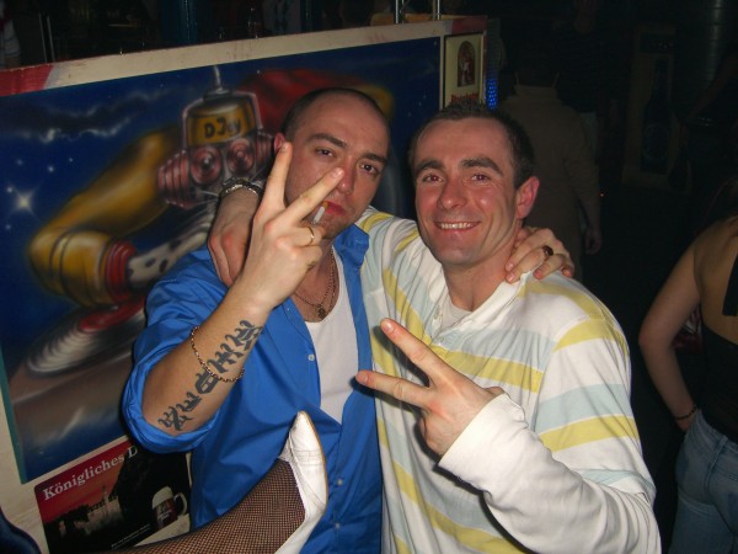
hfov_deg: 49.0
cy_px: 277
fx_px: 810
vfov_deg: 37.7
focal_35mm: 38
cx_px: 369
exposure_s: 1/60
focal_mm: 7.9
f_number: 2.8
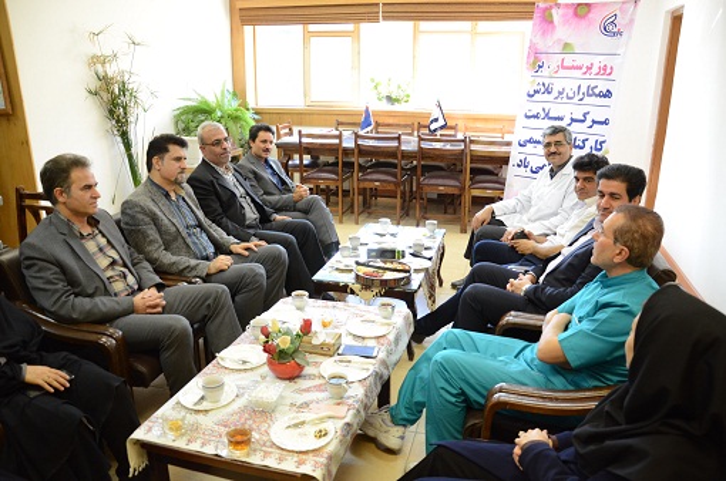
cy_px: 240
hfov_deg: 67.5
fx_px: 543
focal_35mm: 27
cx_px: 363
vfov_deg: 47.8
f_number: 3.5
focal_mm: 18
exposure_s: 1/125
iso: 1600
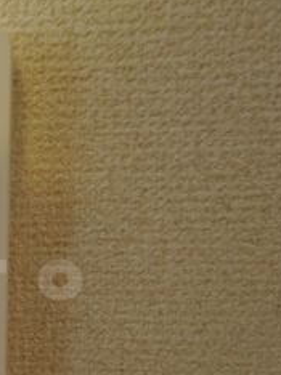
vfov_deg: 32.0
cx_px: -159
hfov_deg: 20.5
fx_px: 643
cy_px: 282
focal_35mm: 59
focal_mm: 15
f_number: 5.3
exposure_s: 1/30
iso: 560
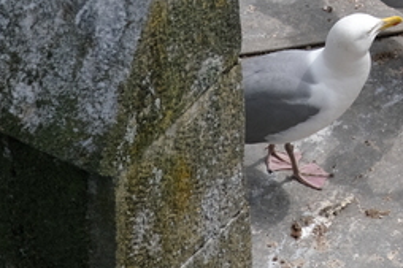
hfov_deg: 1.0
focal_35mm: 2101
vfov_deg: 0.7
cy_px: -270
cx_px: 777
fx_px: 23503
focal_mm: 347.2
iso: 400
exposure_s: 1/800
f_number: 8
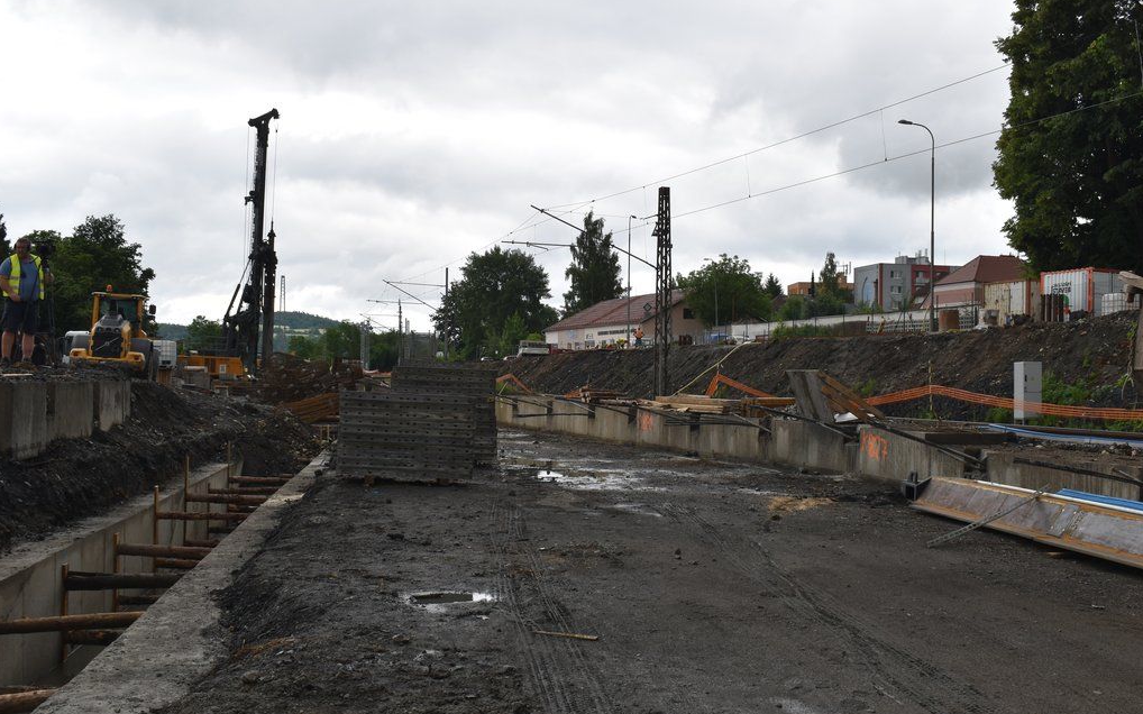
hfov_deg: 49.3
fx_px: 1246
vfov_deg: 32.0
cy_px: 342
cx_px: 570
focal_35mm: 40
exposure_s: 1/320
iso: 200
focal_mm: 26
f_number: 9
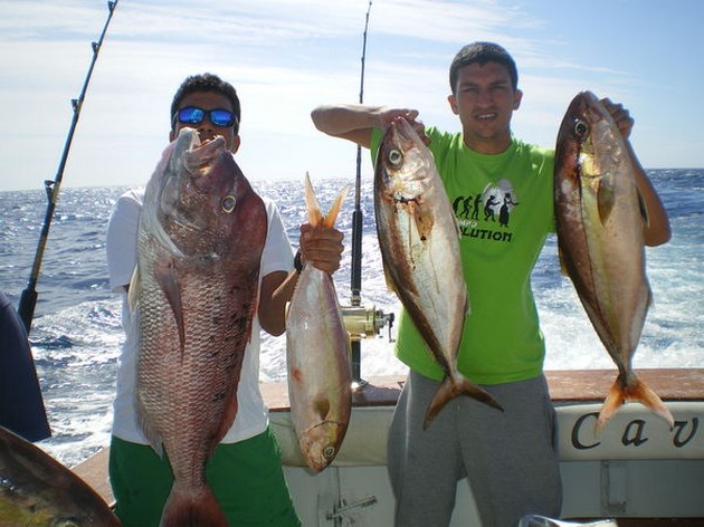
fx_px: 732
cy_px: 264
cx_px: 352
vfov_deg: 39.6
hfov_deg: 51.4
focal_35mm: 36
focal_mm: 6.3
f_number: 4.6
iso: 50
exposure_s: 1/500
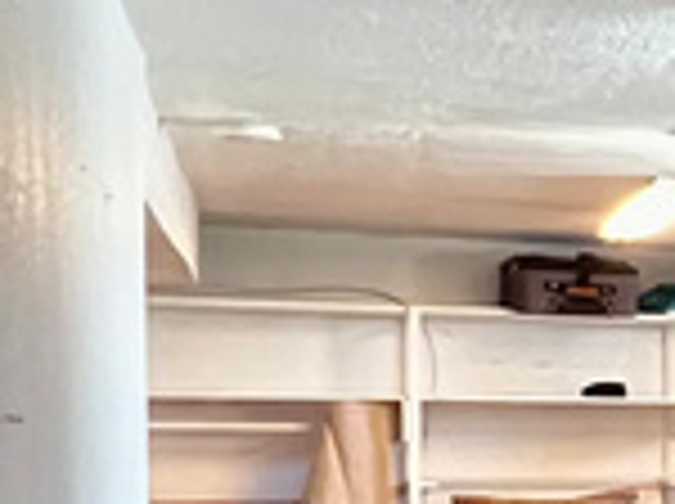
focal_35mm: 89
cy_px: 495
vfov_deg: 16.2
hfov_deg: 13.7
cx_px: 1719
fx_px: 1733
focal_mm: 1.57
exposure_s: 1/40
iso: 640
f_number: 1.8
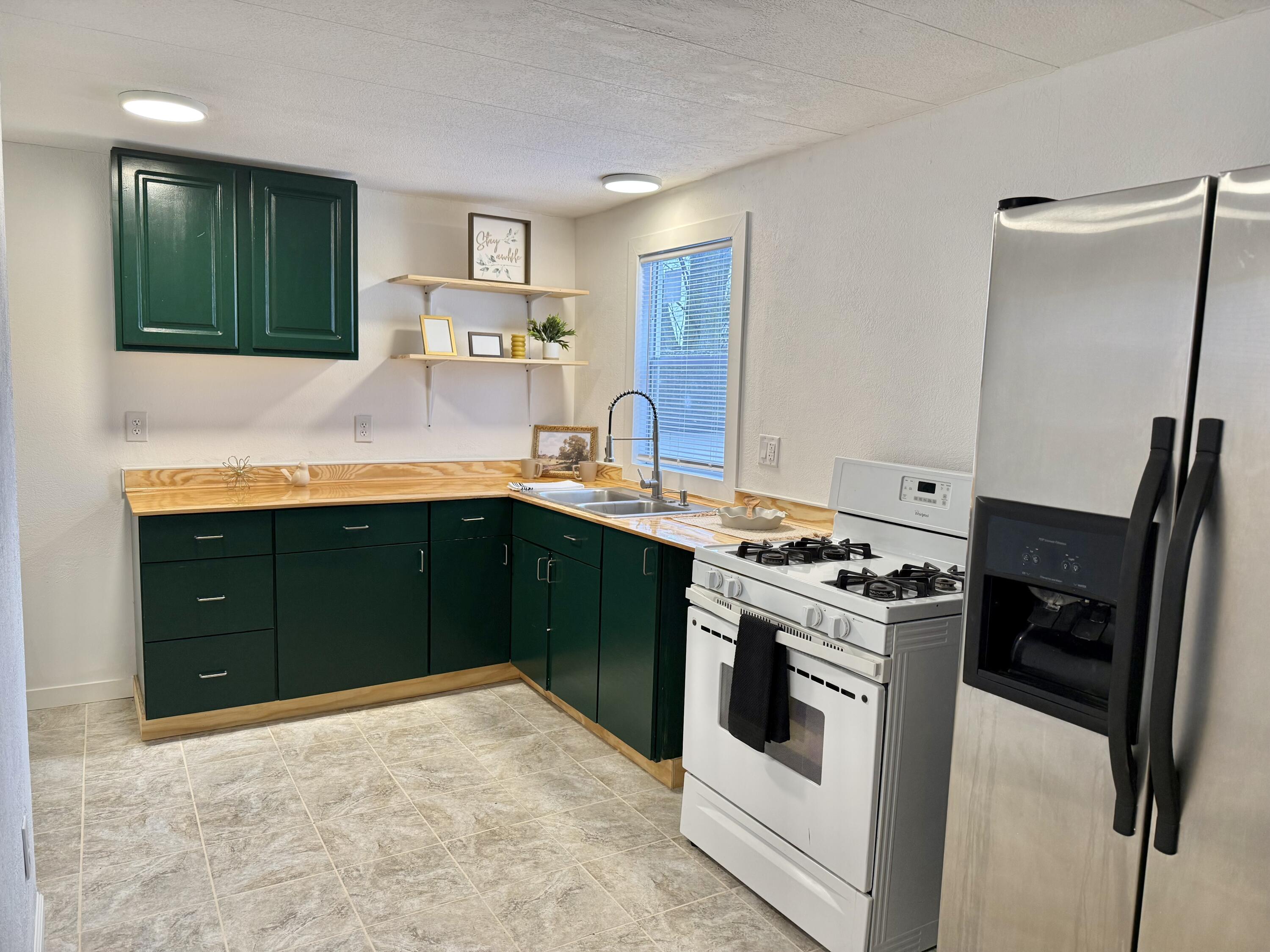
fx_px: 881
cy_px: 476
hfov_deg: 71.6
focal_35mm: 24
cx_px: 635
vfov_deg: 56.8
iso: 160
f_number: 1.78
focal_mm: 6.76
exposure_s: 1/120
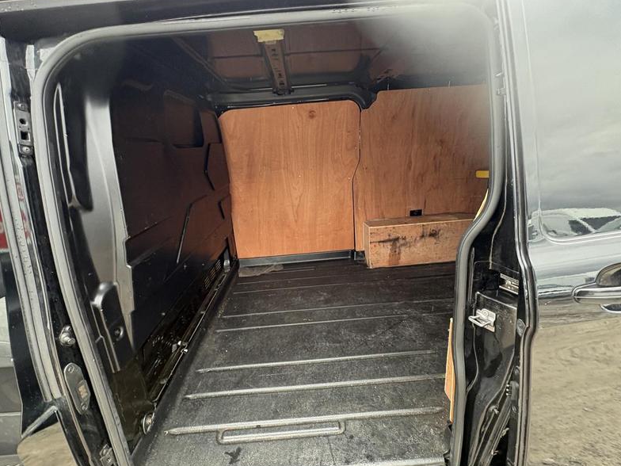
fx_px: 287
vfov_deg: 78.0
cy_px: 221
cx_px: 303
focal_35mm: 16
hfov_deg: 94.5
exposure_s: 1/99
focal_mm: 2.22
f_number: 2.2
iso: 200
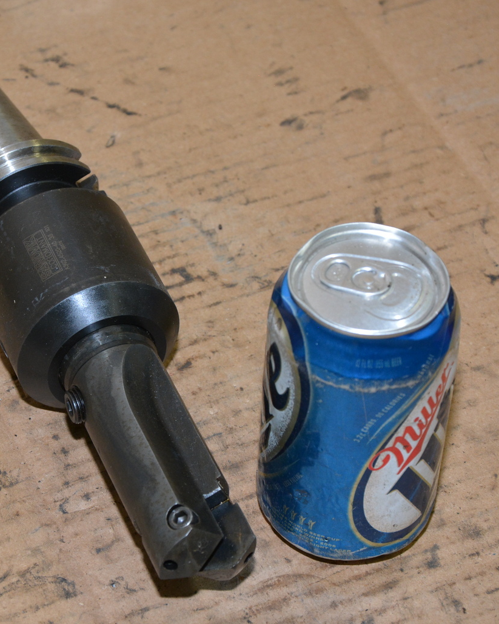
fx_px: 2234
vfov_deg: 15.9
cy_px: 301
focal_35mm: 121
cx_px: 116
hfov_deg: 12.7
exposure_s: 1/60
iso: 800
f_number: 7.1
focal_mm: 52
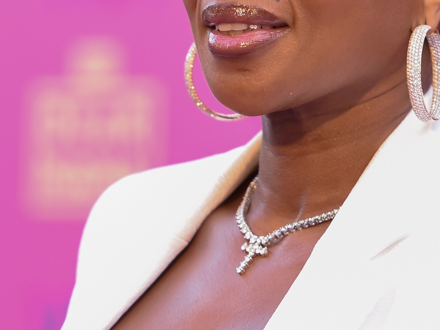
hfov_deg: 4.3
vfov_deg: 3.2
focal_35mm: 466
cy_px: 92
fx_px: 5923
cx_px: 241
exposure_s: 1/320
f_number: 2.8
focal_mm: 160
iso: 800
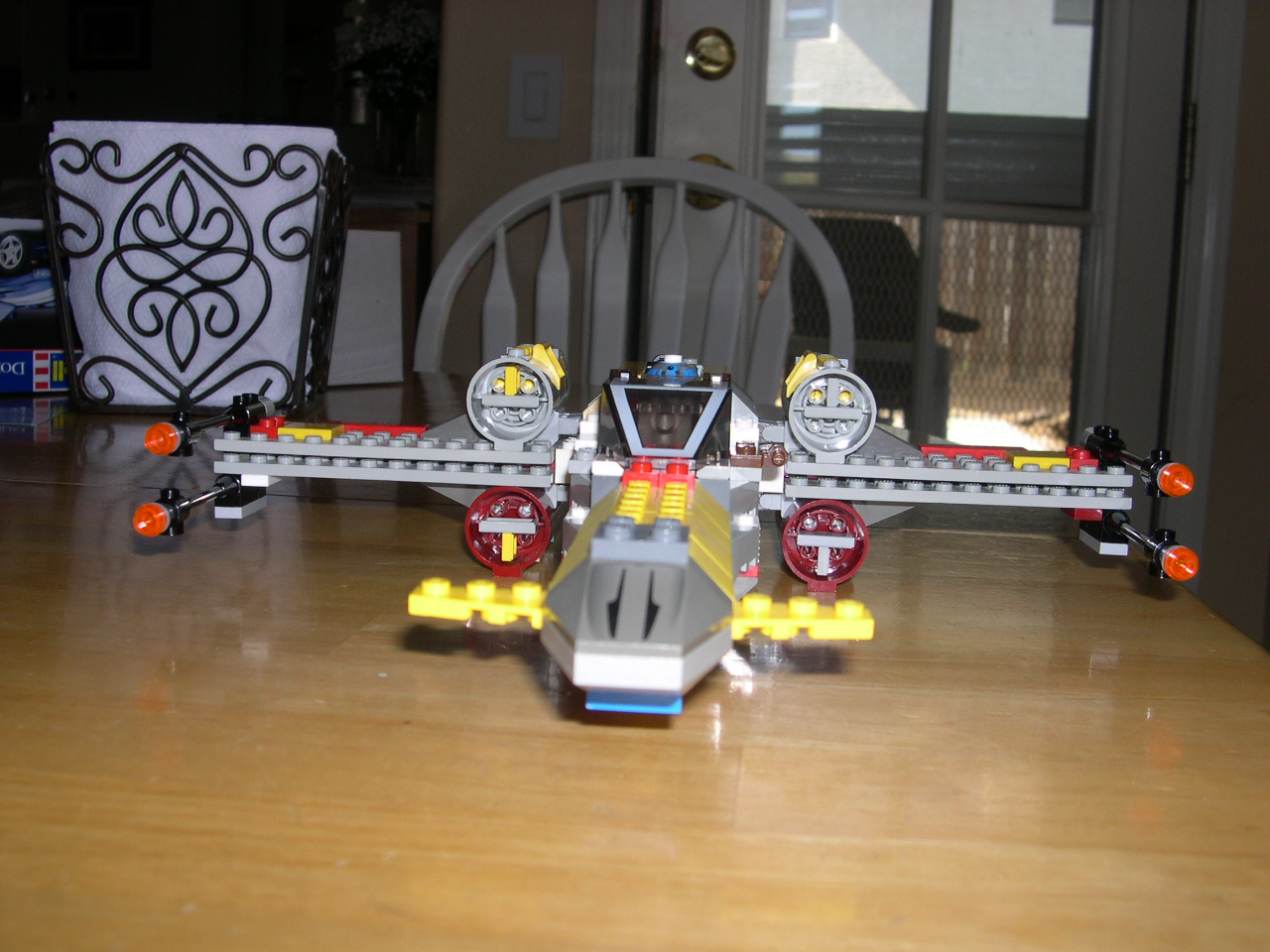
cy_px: 476
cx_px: 635
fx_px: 1394
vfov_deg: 37.7
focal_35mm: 38
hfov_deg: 49.0
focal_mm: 8
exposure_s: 1/30
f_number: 7.6
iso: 100
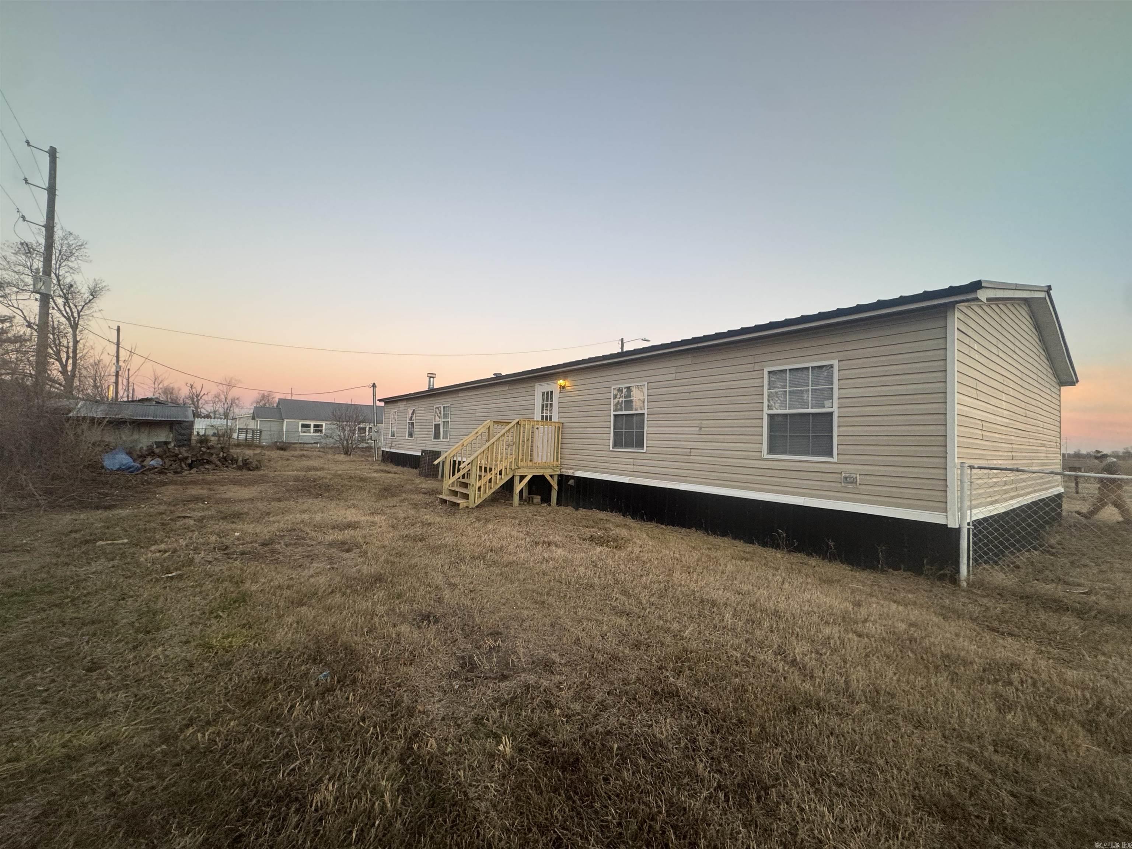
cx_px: 566
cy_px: 424
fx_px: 458
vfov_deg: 85.7
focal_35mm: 14
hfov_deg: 102.1
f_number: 2.2
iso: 125
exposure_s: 1/99
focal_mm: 2.22
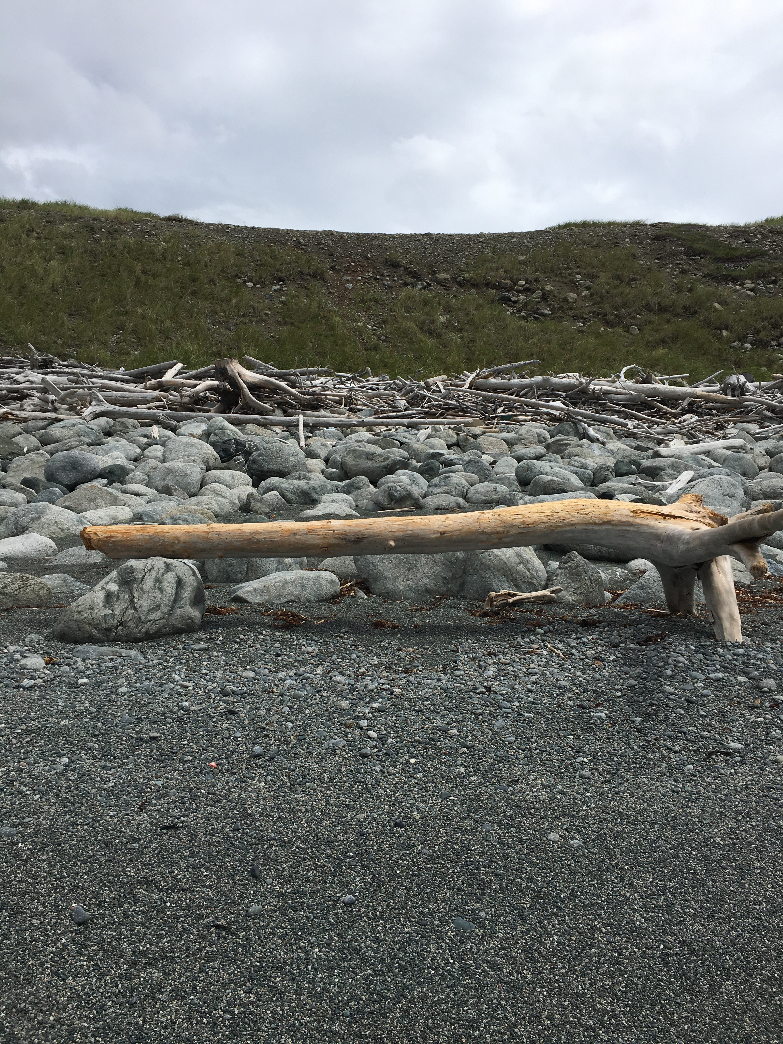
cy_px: 522
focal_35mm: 29
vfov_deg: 61.7
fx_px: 875
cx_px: 392
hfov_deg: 48.2
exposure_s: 1/3497
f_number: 2.2
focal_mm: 4.15
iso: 25
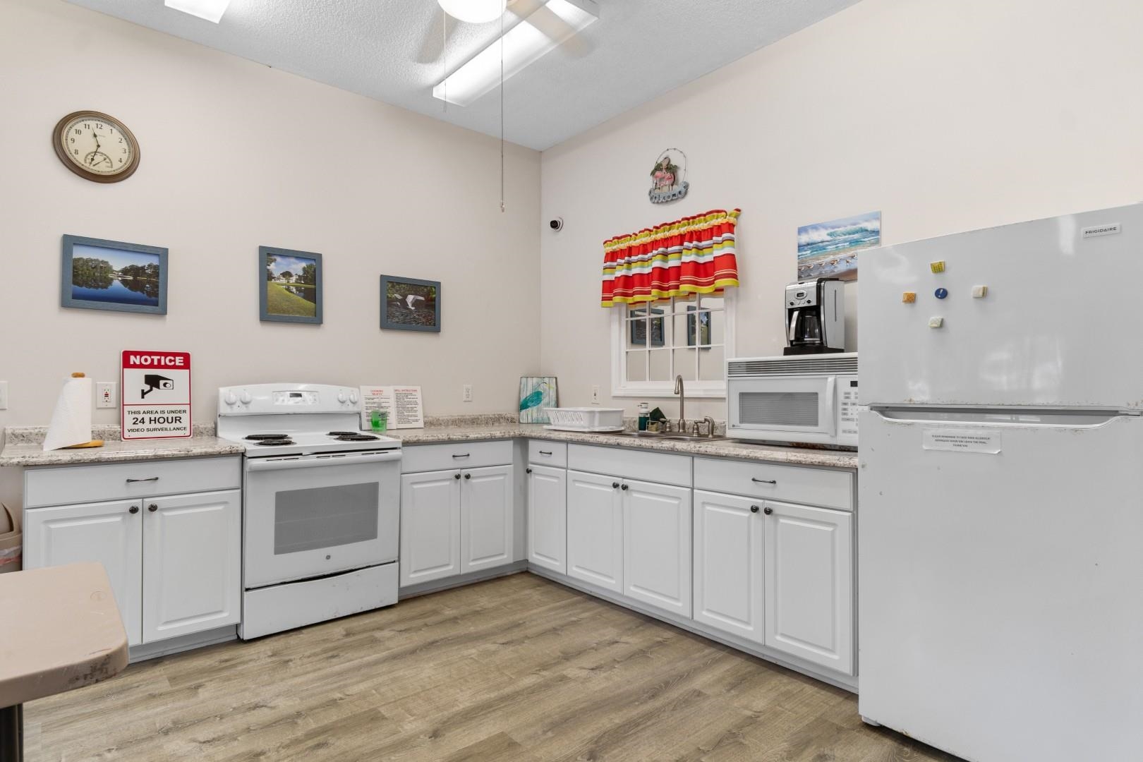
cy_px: 381
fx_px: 603
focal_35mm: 19
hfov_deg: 86.9
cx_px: 572
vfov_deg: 64.6
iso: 100
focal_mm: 13
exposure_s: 1/8
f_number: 4.8
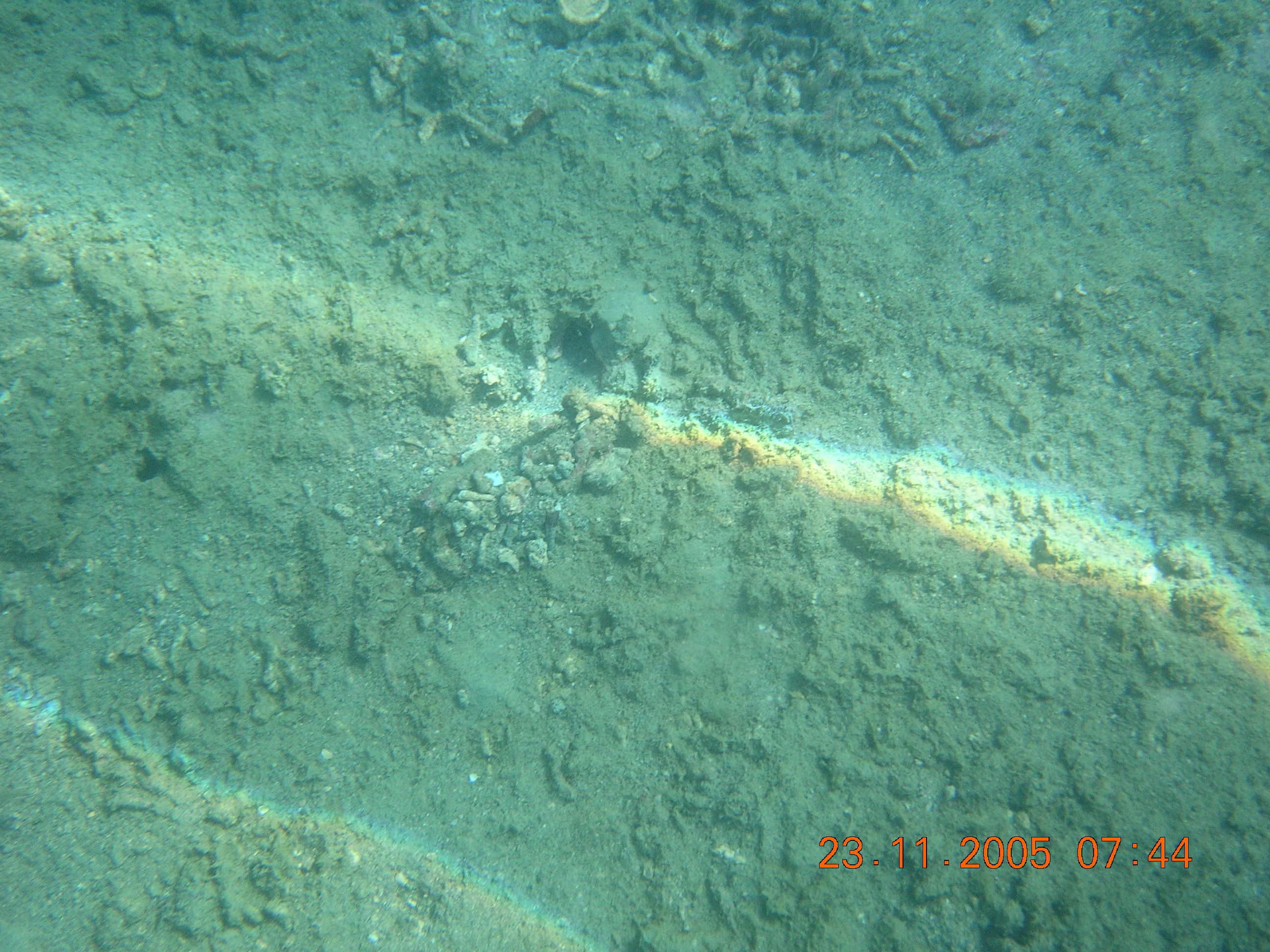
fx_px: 1394
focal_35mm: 38
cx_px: 635
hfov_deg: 49.0
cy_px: 476
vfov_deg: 37.7
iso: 71
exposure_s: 1/400
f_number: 3
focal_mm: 6.4
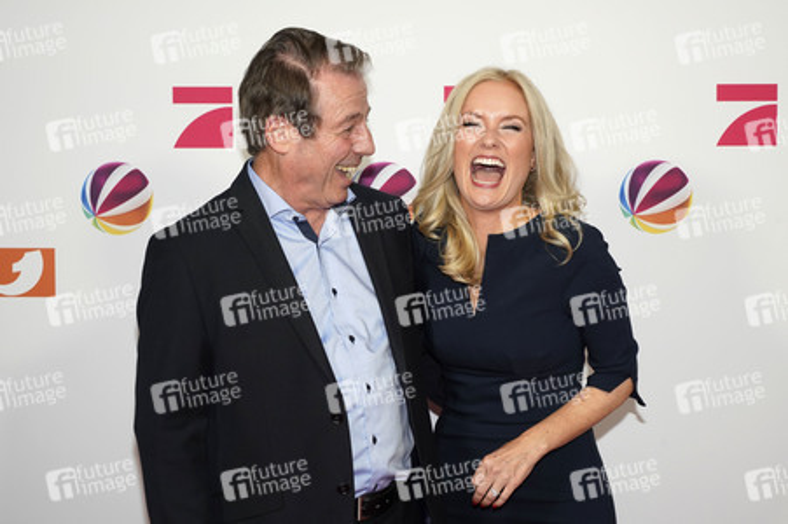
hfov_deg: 34.5
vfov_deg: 23.3
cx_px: 394
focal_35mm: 58
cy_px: 262
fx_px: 1269
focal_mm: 58
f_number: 8
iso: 640
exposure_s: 1/125
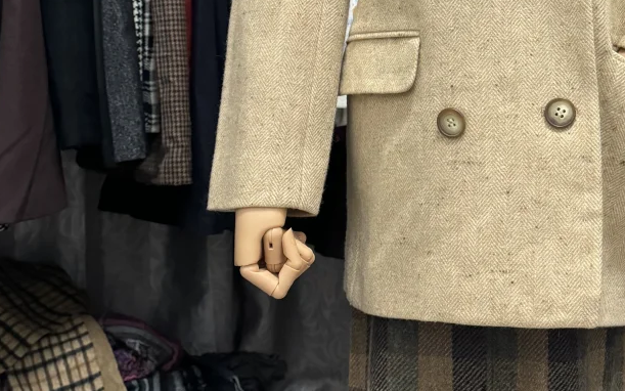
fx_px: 1022
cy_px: 76
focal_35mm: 60
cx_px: 484
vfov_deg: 21.4
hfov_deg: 33.2
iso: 640
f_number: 1.78
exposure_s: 1/60
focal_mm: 6.76
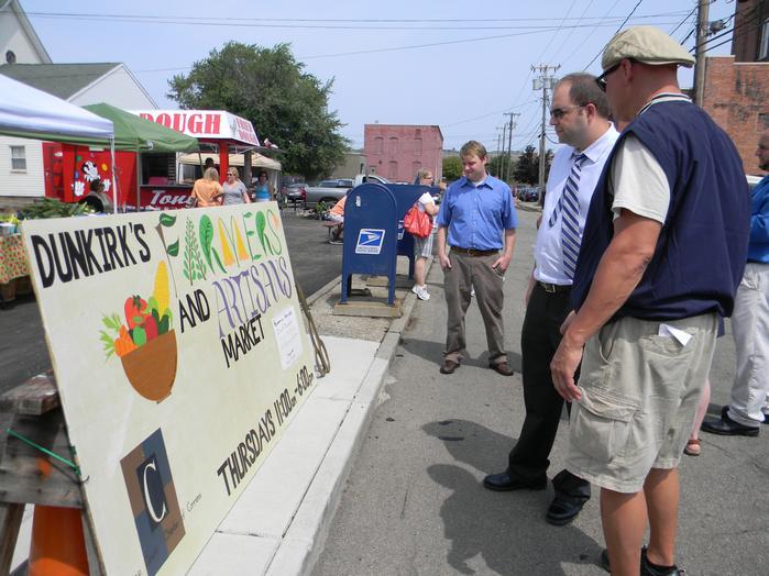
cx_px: 384
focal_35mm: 28
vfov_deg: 49.7
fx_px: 622
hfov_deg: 63.5
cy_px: 288
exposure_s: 1/256
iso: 80
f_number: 7
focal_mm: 5
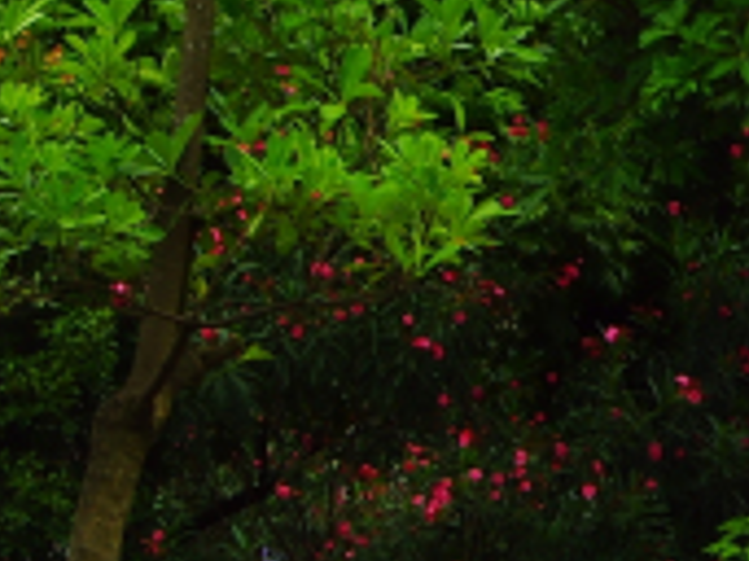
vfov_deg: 5.5
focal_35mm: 265
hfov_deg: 7.3
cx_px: 1371
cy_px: -313
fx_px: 5730
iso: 100
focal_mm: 31
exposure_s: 1/30
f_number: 11
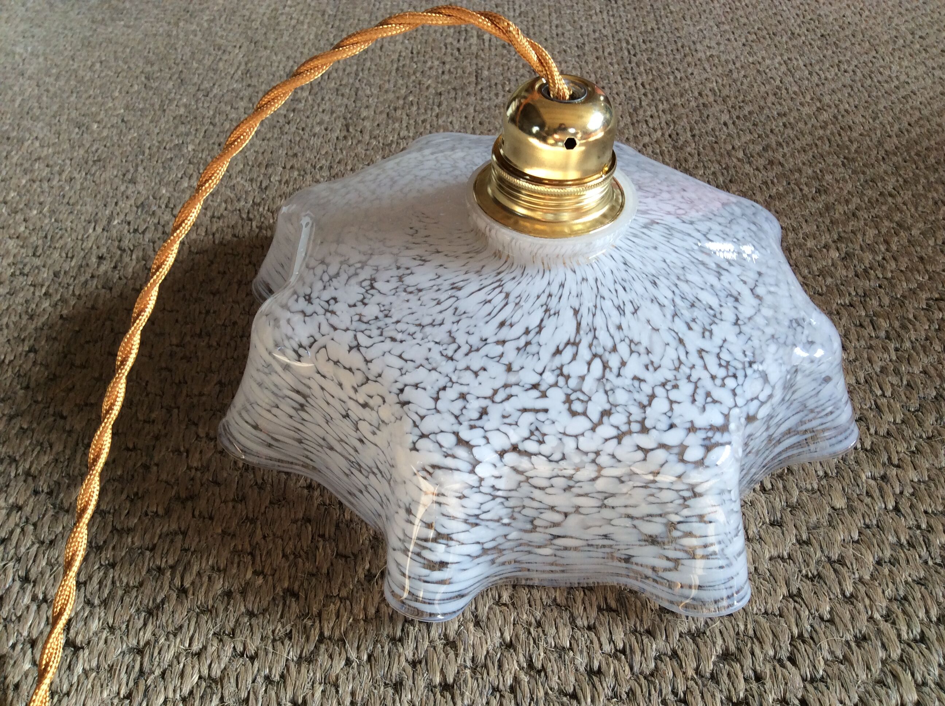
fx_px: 872
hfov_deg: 56.9
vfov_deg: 44.1
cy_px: 353
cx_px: 472
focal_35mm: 32
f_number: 2.4
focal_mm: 3.3
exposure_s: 1/50
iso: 40
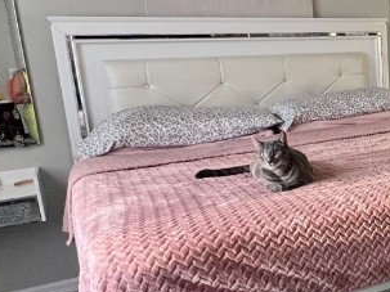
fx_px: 496
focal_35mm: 44
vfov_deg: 32.8
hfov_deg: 37.0
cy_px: 165
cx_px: 416
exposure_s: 1/99
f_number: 1.8
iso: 250
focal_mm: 1.57
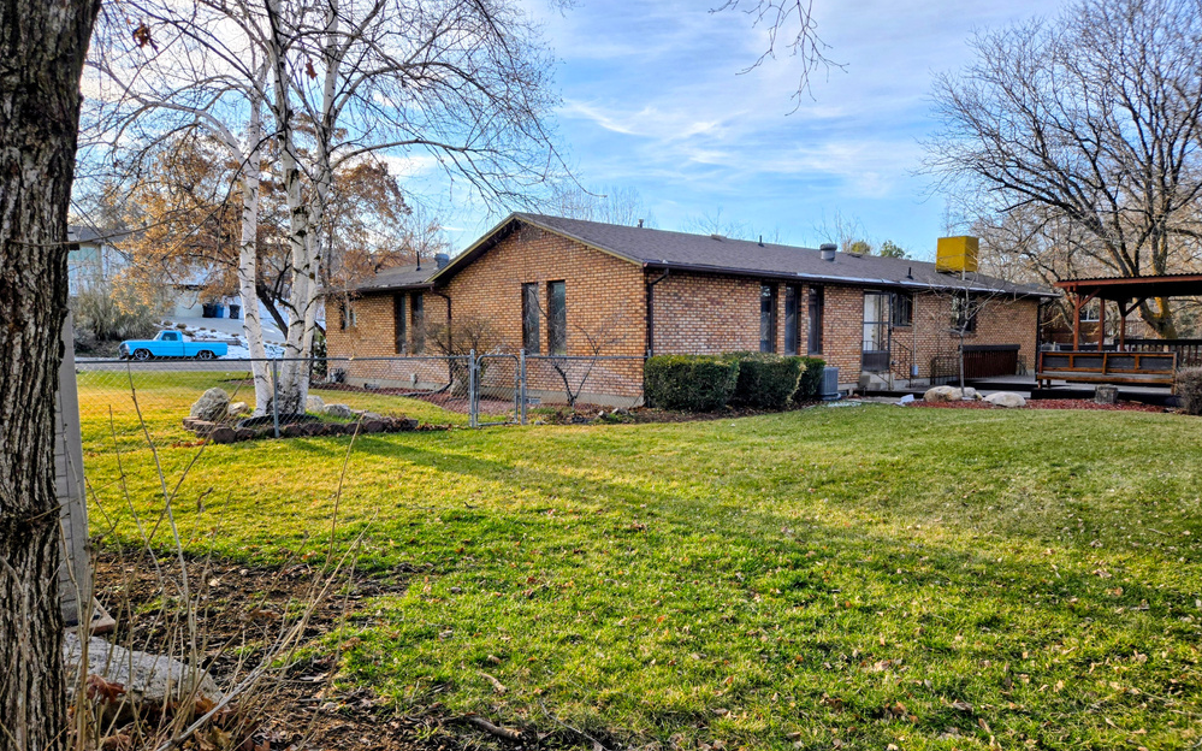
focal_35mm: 25
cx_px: 600
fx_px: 819
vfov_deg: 49.2
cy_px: 412
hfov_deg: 72.6
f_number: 1.8
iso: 80
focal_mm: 5.4
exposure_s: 1/2259
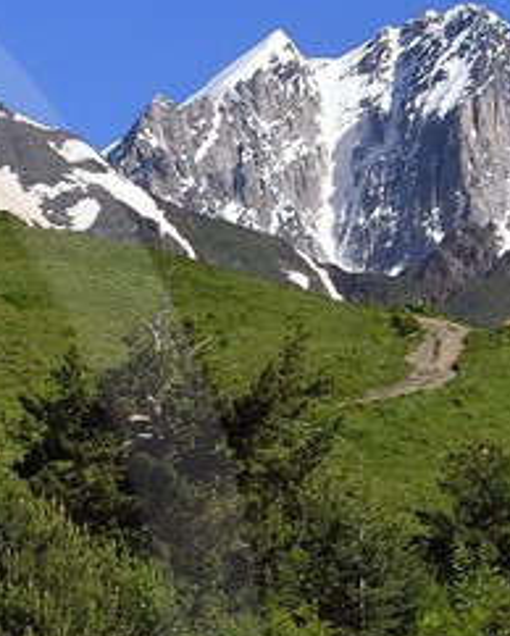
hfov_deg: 4.8
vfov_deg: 6.2
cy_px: 767
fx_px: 5842
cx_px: -815
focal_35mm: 310
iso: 200
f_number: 11
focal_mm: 50
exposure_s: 1/400
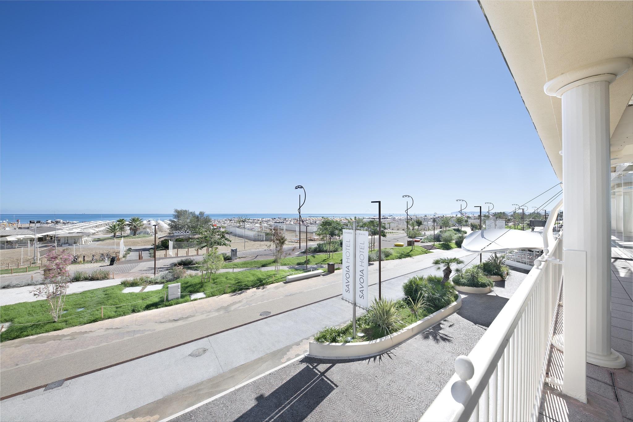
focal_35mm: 12
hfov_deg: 112.6
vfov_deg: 90.0
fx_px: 211
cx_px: 316
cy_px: 211
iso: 64
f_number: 9
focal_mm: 12
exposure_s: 1/8
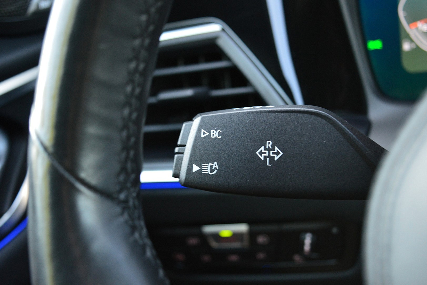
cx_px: 214
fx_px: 818
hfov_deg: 29.2
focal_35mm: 69
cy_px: 142
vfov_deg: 19.7
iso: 800
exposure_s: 1/40
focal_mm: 46
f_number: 5
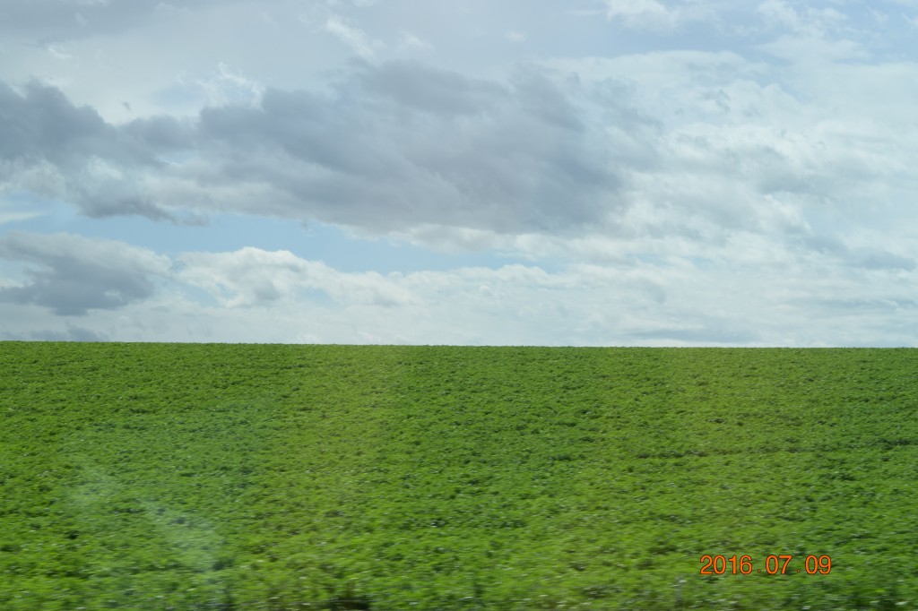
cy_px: 306
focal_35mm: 82
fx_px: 2103
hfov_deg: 24.6
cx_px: 459
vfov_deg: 16.5
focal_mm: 55
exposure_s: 1/400
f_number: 10
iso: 200
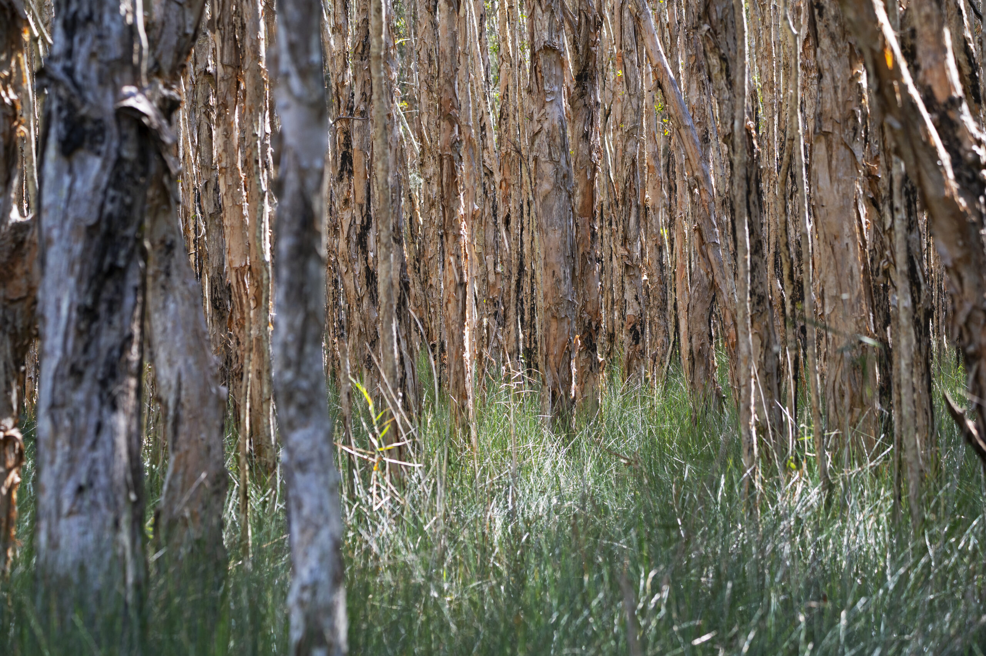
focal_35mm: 150
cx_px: 493
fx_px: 4105
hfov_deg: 13.7
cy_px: 328
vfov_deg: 9.1
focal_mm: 150
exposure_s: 1/250
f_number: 7.1
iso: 500
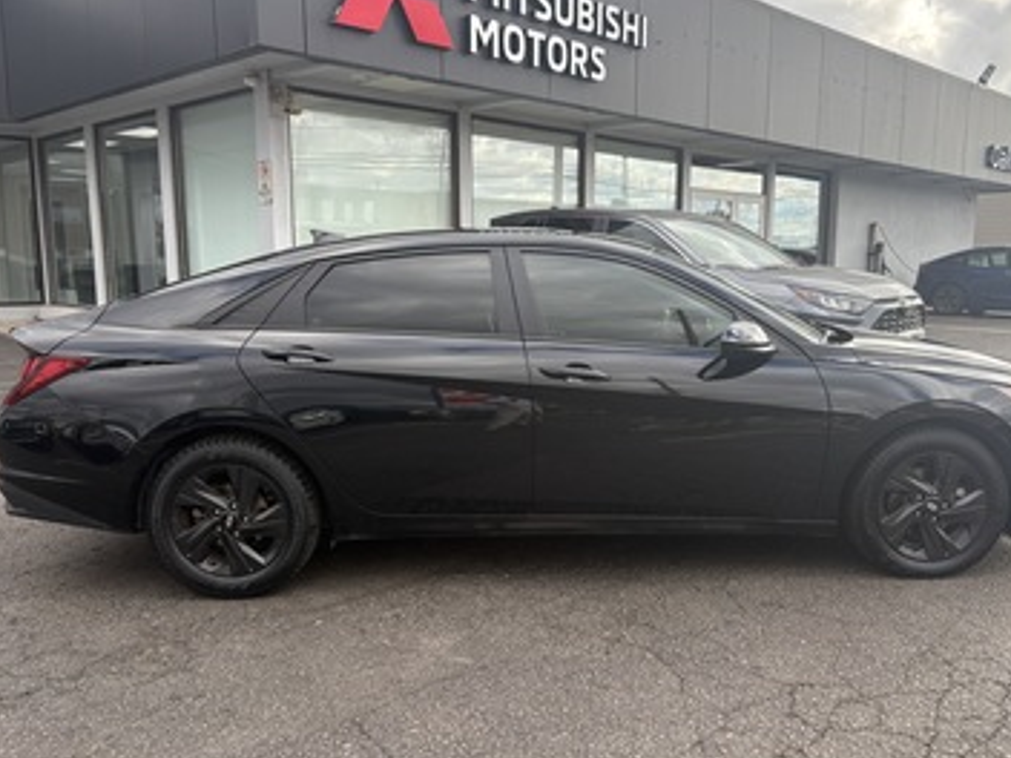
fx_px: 905
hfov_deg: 58.2
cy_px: 398
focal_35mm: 31
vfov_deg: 45.4
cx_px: 572
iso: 64
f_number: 1.6
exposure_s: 1/895
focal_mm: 5.96
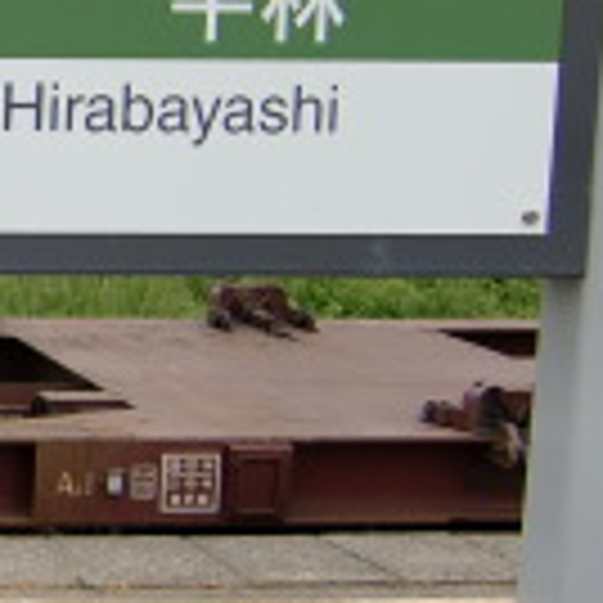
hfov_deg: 12.8
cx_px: -616
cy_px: 292
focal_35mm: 118
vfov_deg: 14.8
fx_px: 2326
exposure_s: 1/160
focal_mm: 4.9
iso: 64
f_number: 2.6
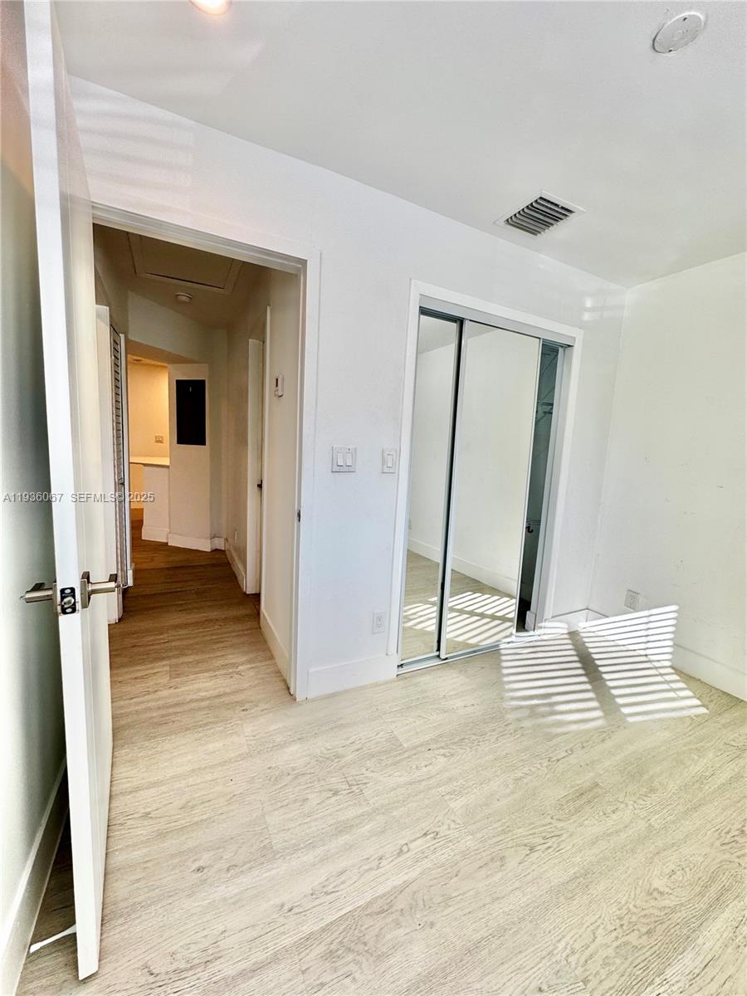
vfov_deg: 102.1
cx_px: 374
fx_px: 403
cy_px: 498
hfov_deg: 85.7
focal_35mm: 14
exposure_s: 1/135
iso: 40
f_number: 2.2
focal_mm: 2.22
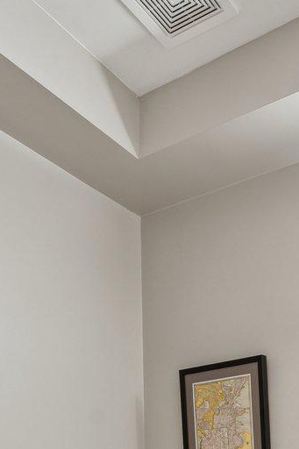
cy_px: 545
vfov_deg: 35.7
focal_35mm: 42
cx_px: 282
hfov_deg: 30.2
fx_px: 524
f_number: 8
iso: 200
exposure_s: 1/5
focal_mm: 14
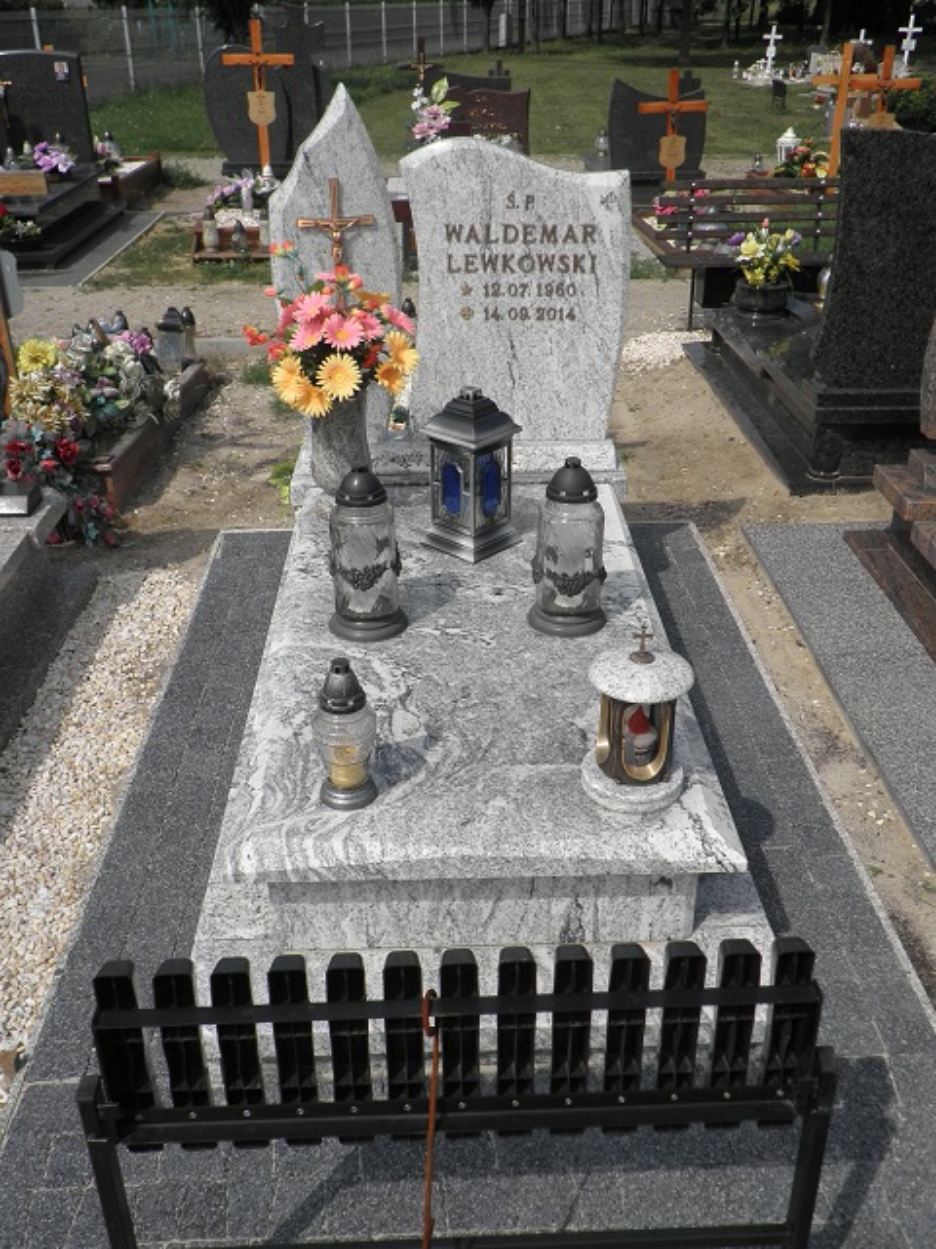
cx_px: 468
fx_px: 1154
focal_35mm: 32
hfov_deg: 44.2
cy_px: 624
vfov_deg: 56.8
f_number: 9.4
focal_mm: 5.9
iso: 64
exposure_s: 1/160
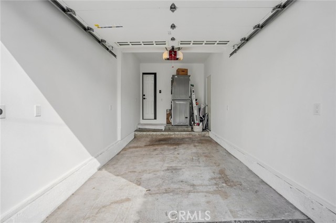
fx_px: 149
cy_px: 112
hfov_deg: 96.8
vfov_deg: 73.7
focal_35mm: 16
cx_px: 168
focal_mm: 16
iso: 400
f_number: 8
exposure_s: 1/320
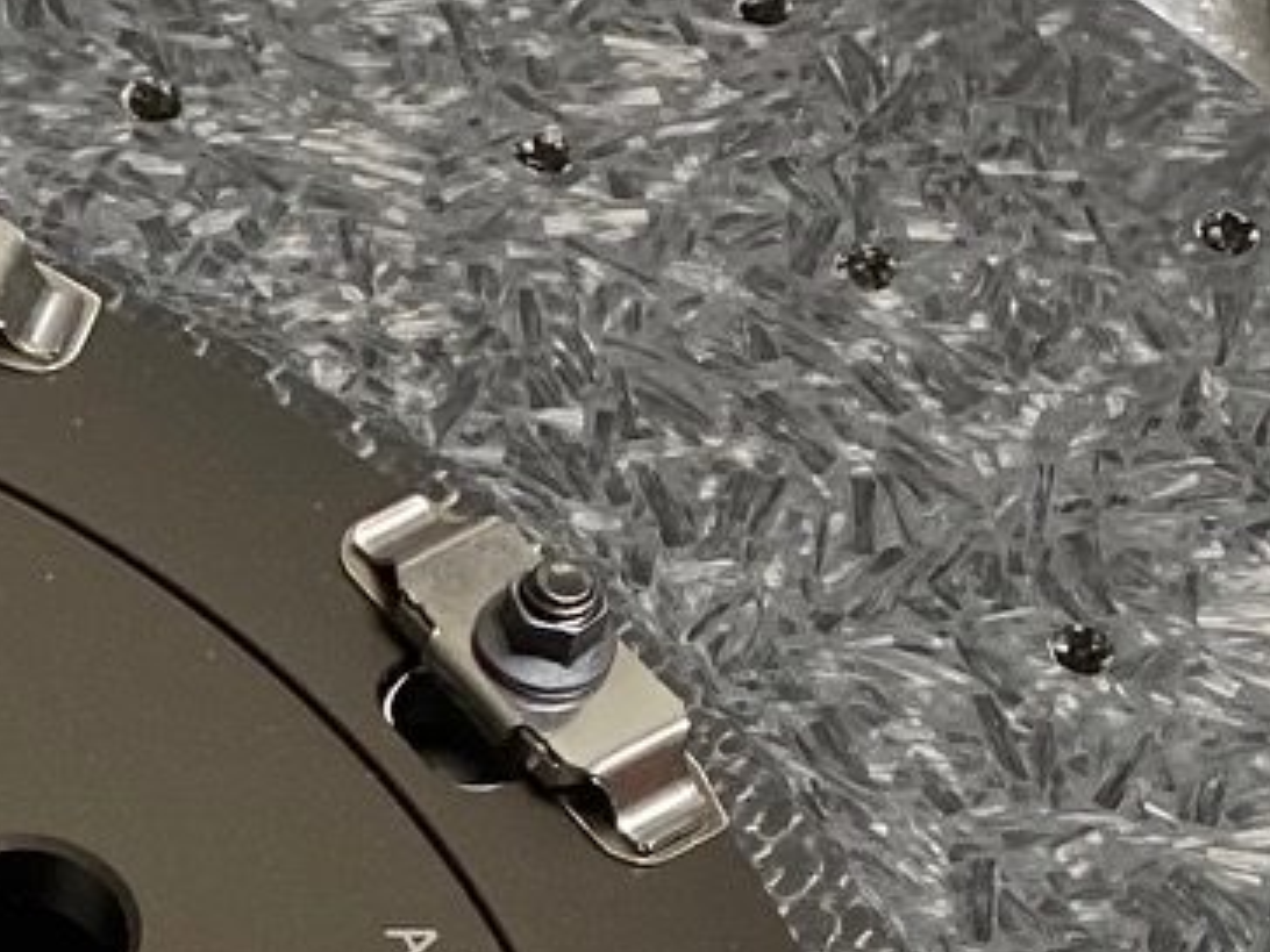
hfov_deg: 13.1
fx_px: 5283
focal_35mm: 144
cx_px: -530
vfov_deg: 9.5
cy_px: 2047
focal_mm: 4.25
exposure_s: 1/121
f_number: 1.8
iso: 100
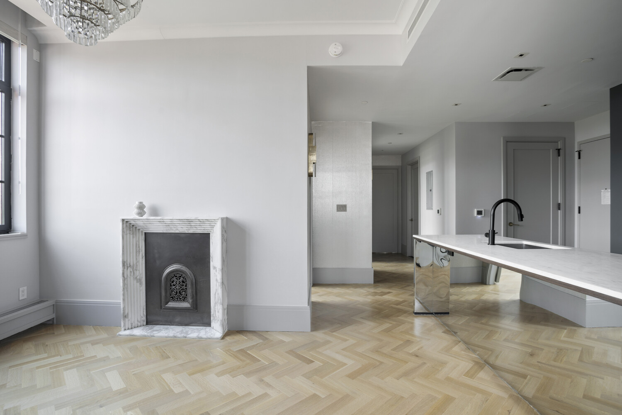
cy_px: 208
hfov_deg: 93.3
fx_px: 294
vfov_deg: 70.4
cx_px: 311
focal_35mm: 17
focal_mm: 17
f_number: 8
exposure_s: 1/1.25
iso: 100
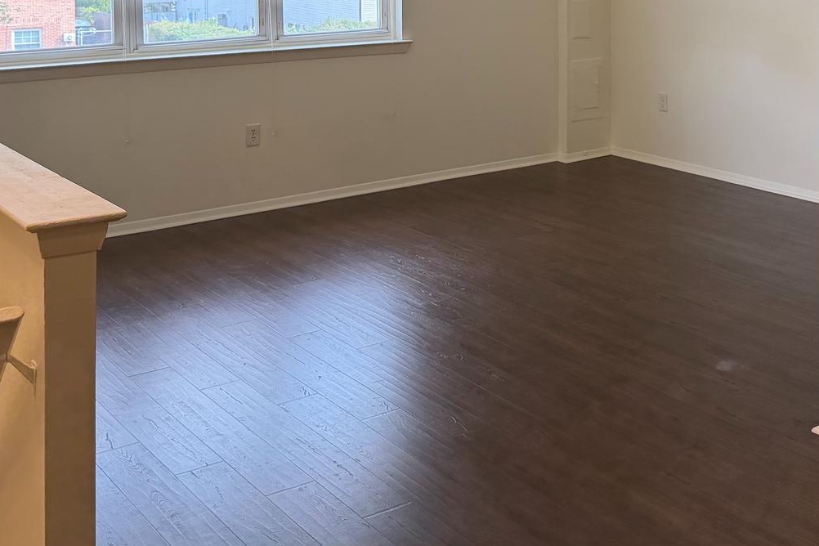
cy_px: -21
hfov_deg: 38.3
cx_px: 566
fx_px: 1160
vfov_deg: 25.0
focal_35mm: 51
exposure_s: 1/234
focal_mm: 6.76
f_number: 1.78
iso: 200
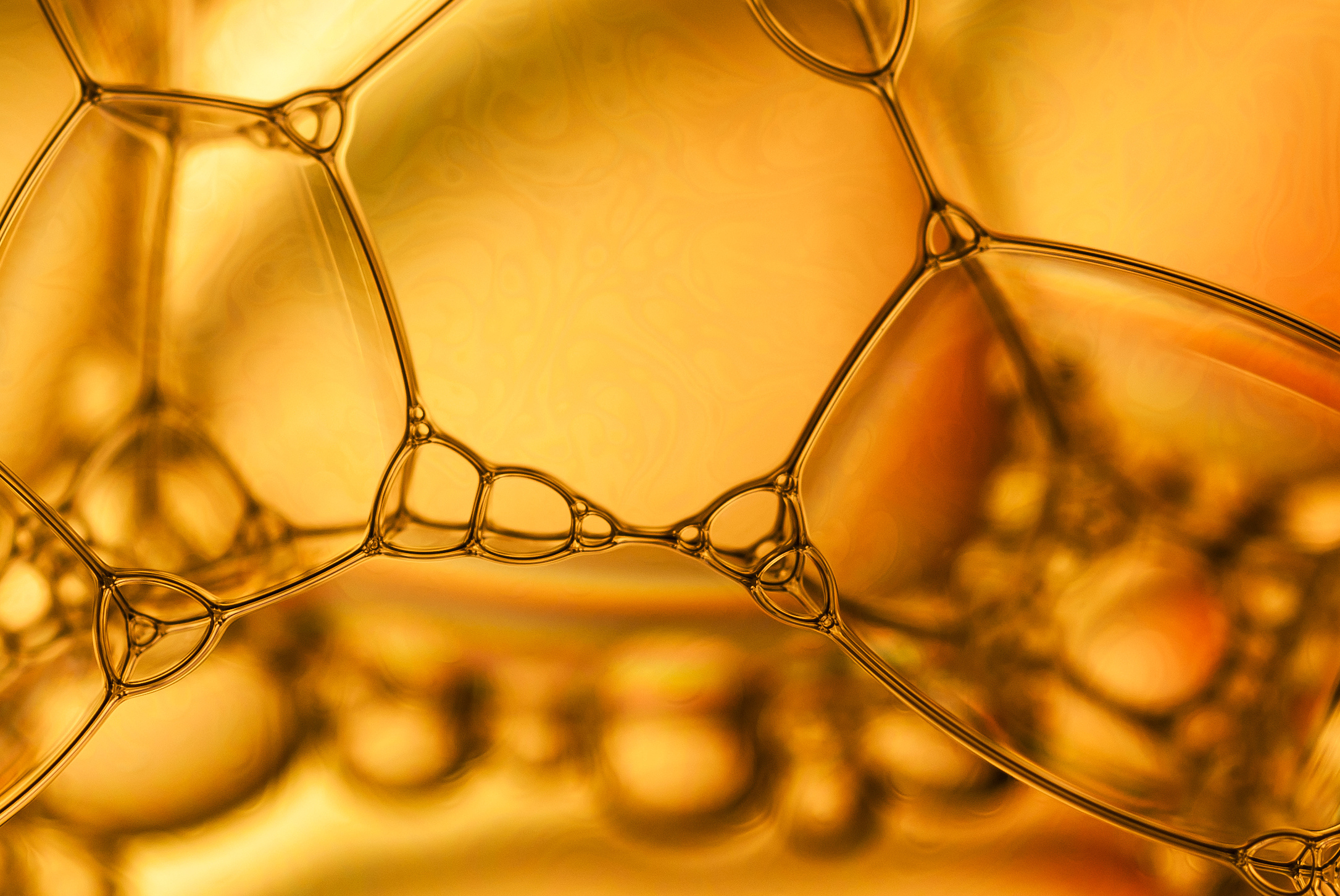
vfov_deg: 4.9
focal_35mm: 281
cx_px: 549
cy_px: 469
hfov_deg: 7.3
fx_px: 10467
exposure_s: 1/125
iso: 100
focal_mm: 105
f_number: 16
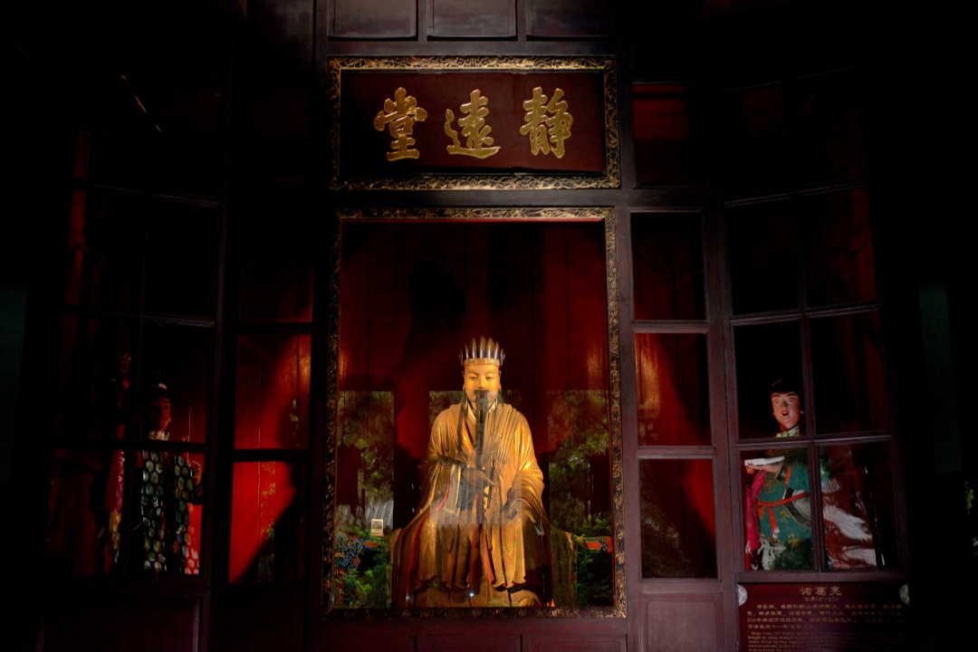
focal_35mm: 45
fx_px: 1222
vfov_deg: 29.9
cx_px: 489
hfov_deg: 43.6
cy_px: 326
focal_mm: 45
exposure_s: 1/100
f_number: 5.6
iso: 1000
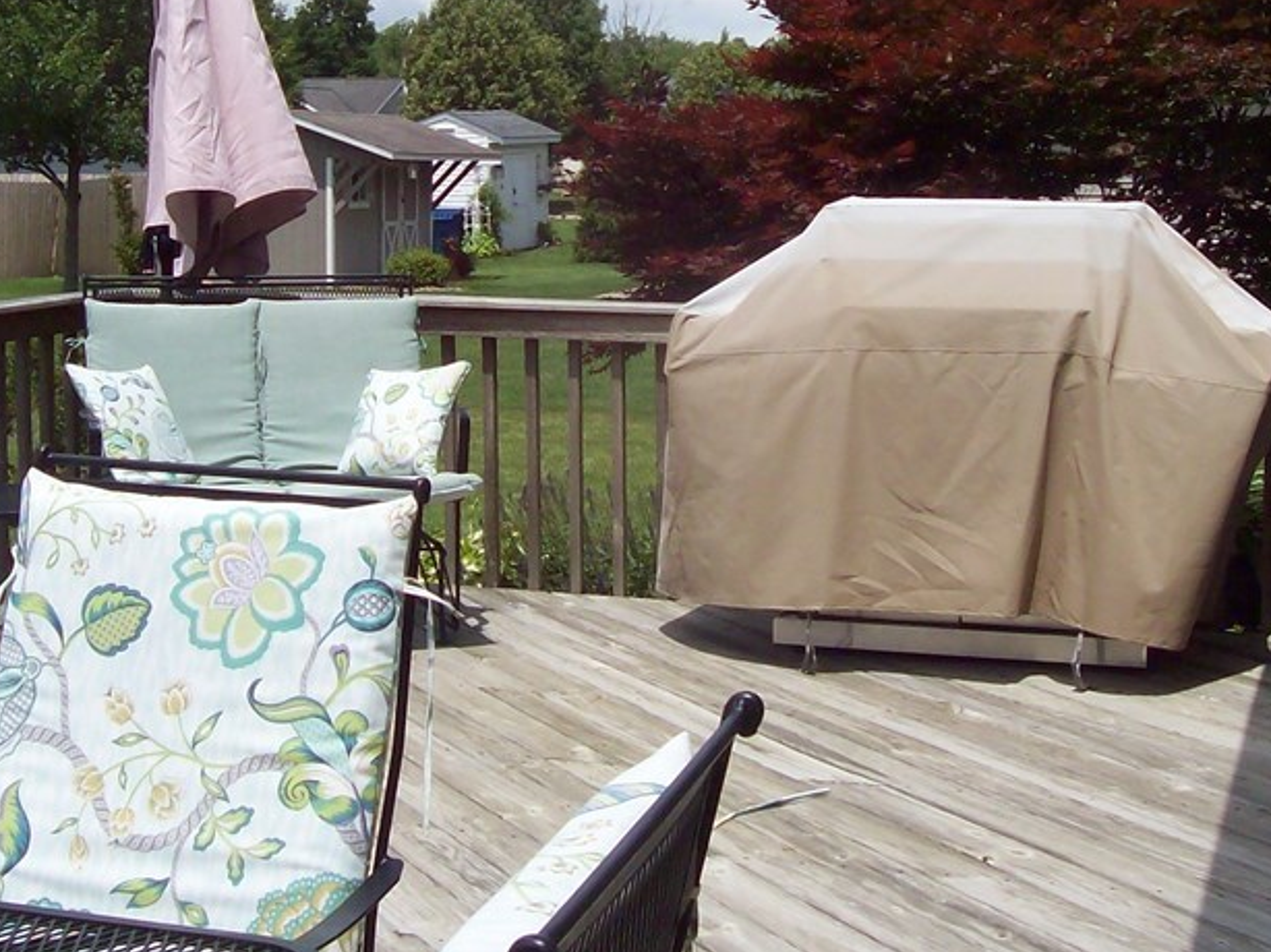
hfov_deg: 32.2
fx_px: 2202
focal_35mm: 60
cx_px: 617
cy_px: 239
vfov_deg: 24.1
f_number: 4.8
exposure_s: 1/670
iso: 80
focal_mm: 6
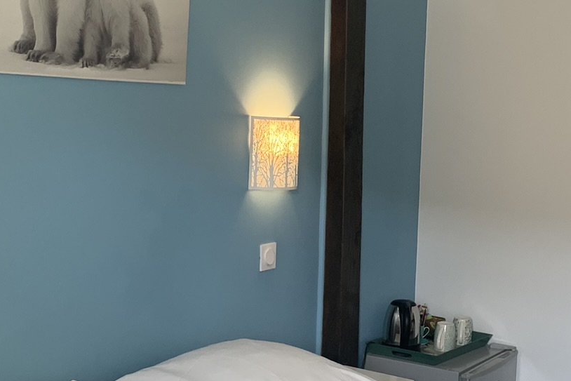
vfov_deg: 20.0
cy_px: 213
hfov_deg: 29.2
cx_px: 431
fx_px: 1079
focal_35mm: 68
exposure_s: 1/114
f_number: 1.8
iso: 100
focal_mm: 4.25
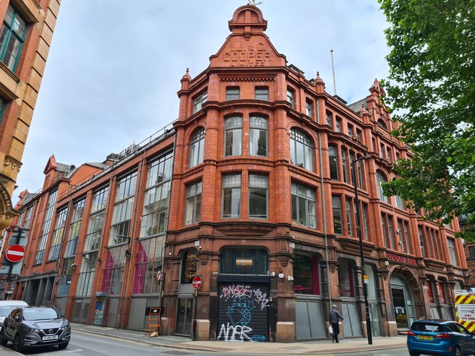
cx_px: 238
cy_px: 178
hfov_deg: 67.3
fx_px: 357
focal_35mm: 26
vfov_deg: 53.1
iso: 50
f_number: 1.8
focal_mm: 5.4
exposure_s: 1/1256
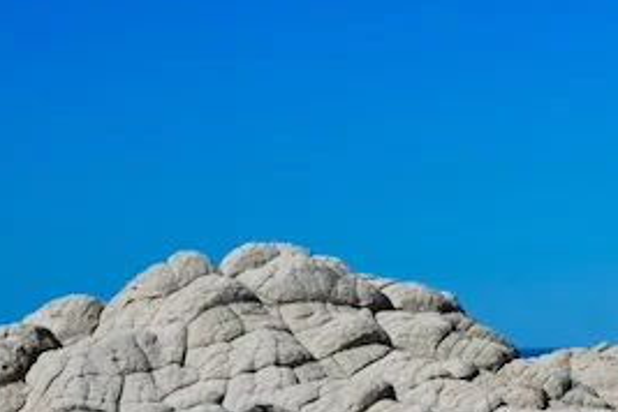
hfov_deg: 11.1
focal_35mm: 169
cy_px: 530
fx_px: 2901
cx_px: 1213
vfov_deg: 8.0
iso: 100
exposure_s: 1/320
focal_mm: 41
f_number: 9
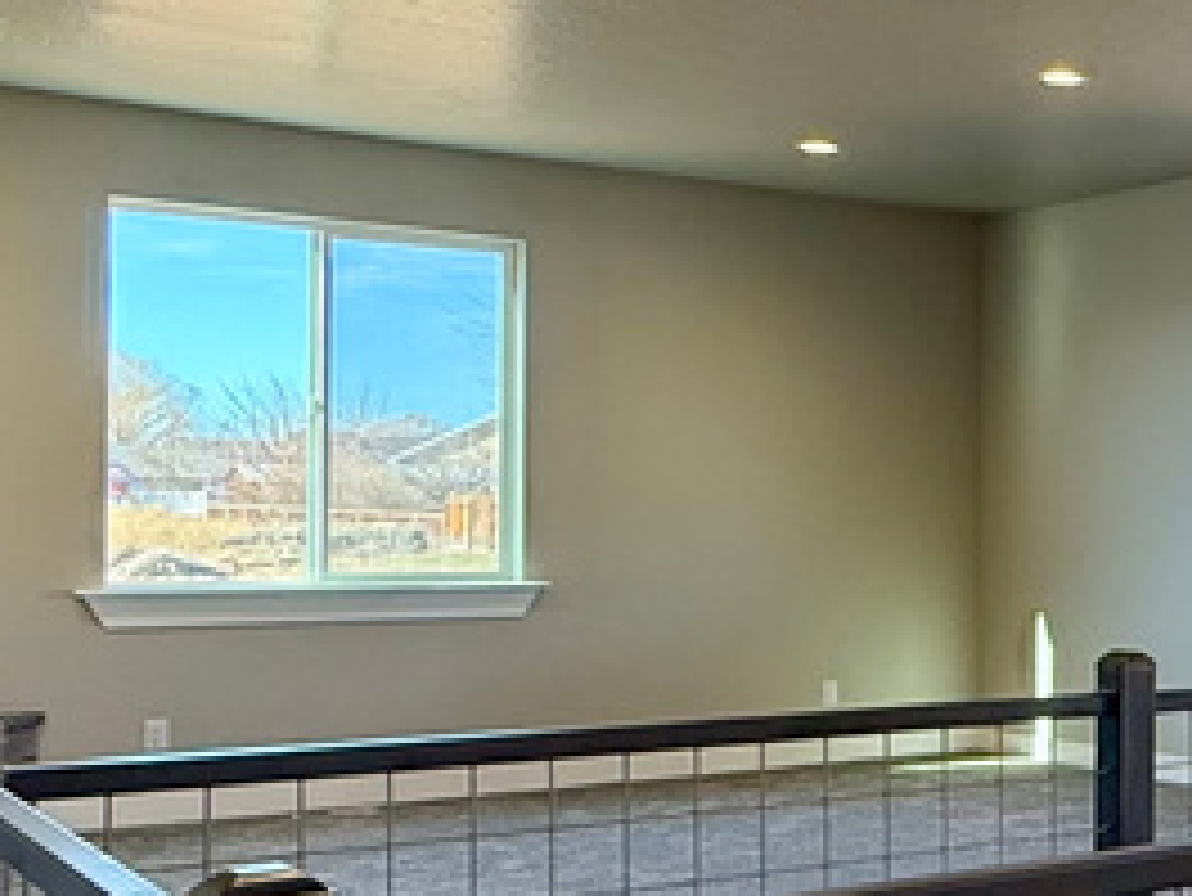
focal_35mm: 54
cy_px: 729
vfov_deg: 26.5
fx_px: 1860
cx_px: 1484
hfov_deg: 29.7
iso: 125
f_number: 2.2
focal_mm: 2.22
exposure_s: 1/120
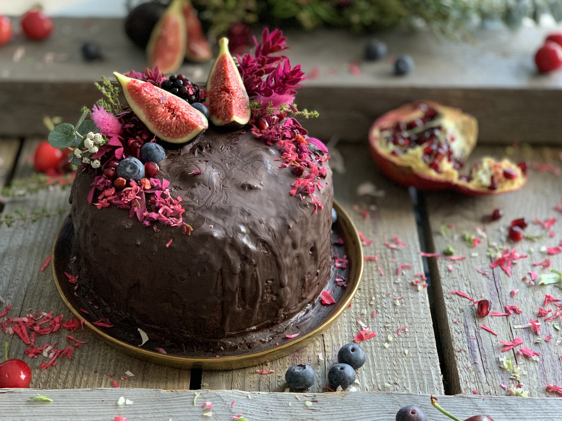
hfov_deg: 29.8
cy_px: 228
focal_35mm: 65
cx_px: 244
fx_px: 1055
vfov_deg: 22.6
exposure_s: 1/60
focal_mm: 6
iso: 250
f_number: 2.4
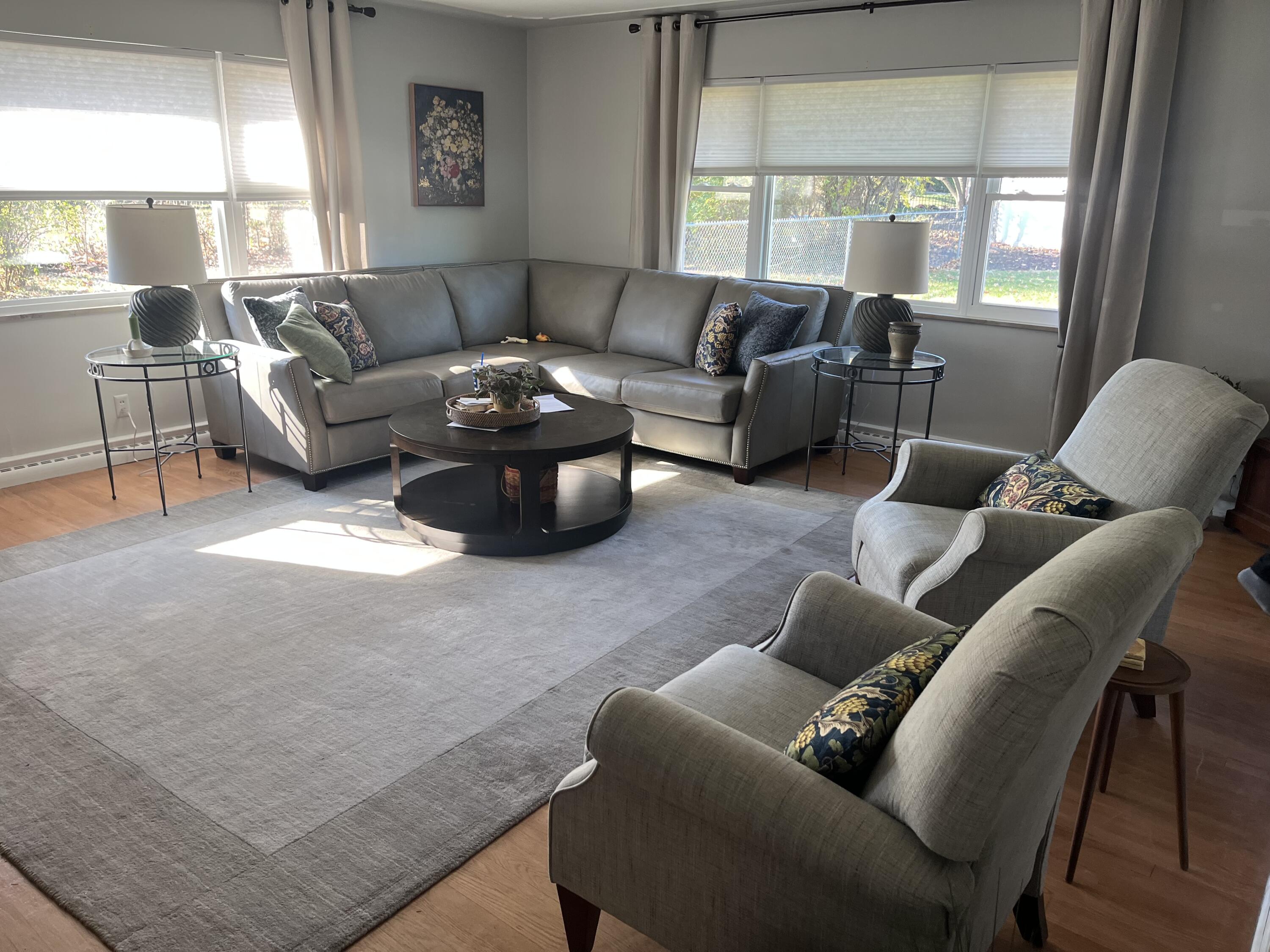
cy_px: 476
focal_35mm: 26
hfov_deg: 67.3
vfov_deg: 53.1
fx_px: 954
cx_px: 635
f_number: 1.6
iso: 80
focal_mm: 5.1
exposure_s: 1/60
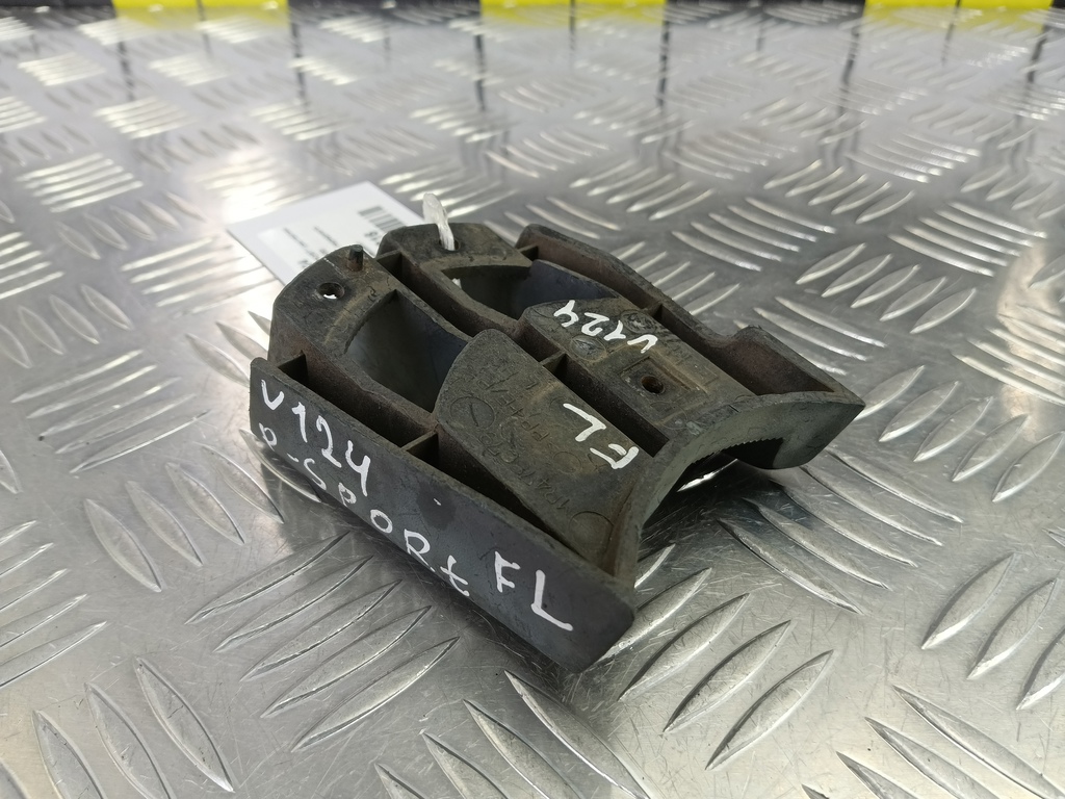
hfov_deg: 73.9
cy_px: 400
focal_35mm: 23
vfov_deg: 58.9
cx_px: 532
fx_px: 708
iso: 143
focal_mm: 4.11
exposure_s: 1/50
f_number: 1.6
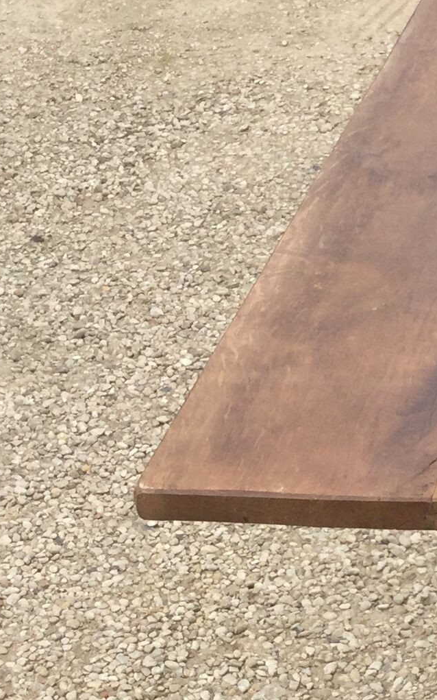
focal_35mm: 105
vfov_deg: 19.7
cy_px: 492
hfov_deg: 11.9
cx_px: 648
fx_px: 2001
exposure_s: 1/617
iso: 25
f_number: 2.4
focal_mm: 3.3
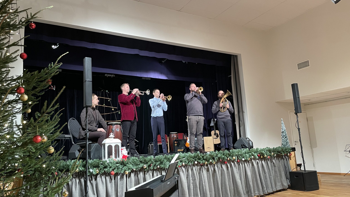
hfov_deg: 66.1
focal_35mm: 29
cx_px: 176
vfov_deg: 40.2
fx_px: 269
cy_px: 102
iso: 320
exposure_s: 1/50
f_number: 1.6
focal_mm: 4.2
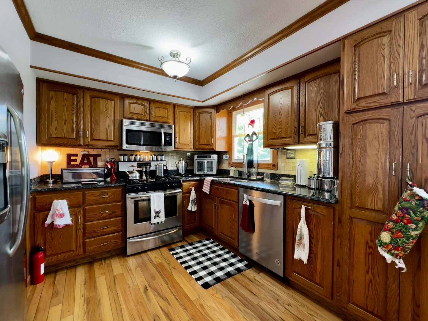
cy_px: 160
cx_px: 214
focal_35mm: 14
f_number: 2.2
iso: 200
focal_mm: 2.22
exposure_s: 1/60
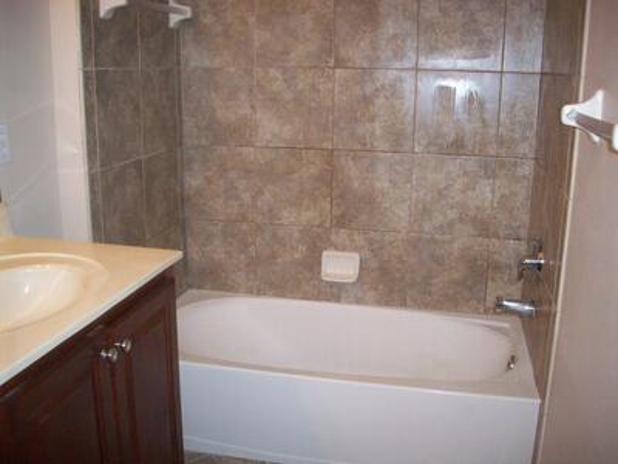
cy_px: 232
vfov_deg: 38.7
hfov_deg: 50.1
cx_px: 309
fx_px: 661
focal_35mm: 37
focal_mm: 6.2
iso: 200
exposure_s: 1/64
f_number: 2.8
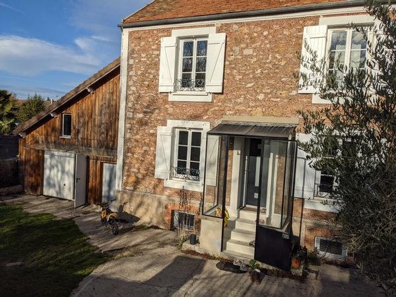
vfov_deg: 51.4
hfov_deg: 65.3
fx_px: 309
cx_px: 198
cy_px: 148
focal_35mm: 27
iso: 63
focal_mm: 4.38
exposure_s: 1/11765
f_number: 1.73
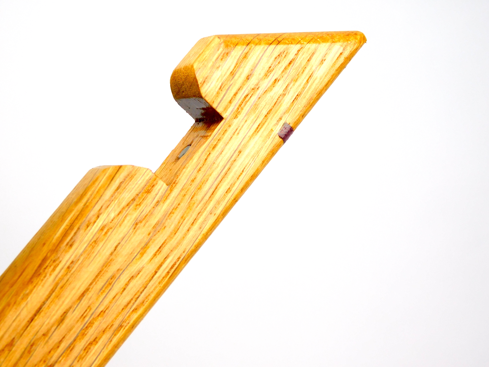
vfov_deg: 16.2
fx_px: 1286
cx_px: 244
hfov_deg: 21.5
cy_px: 184
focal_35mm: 91
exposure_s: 1/160
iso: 125
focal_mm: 16.1
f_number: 4.5
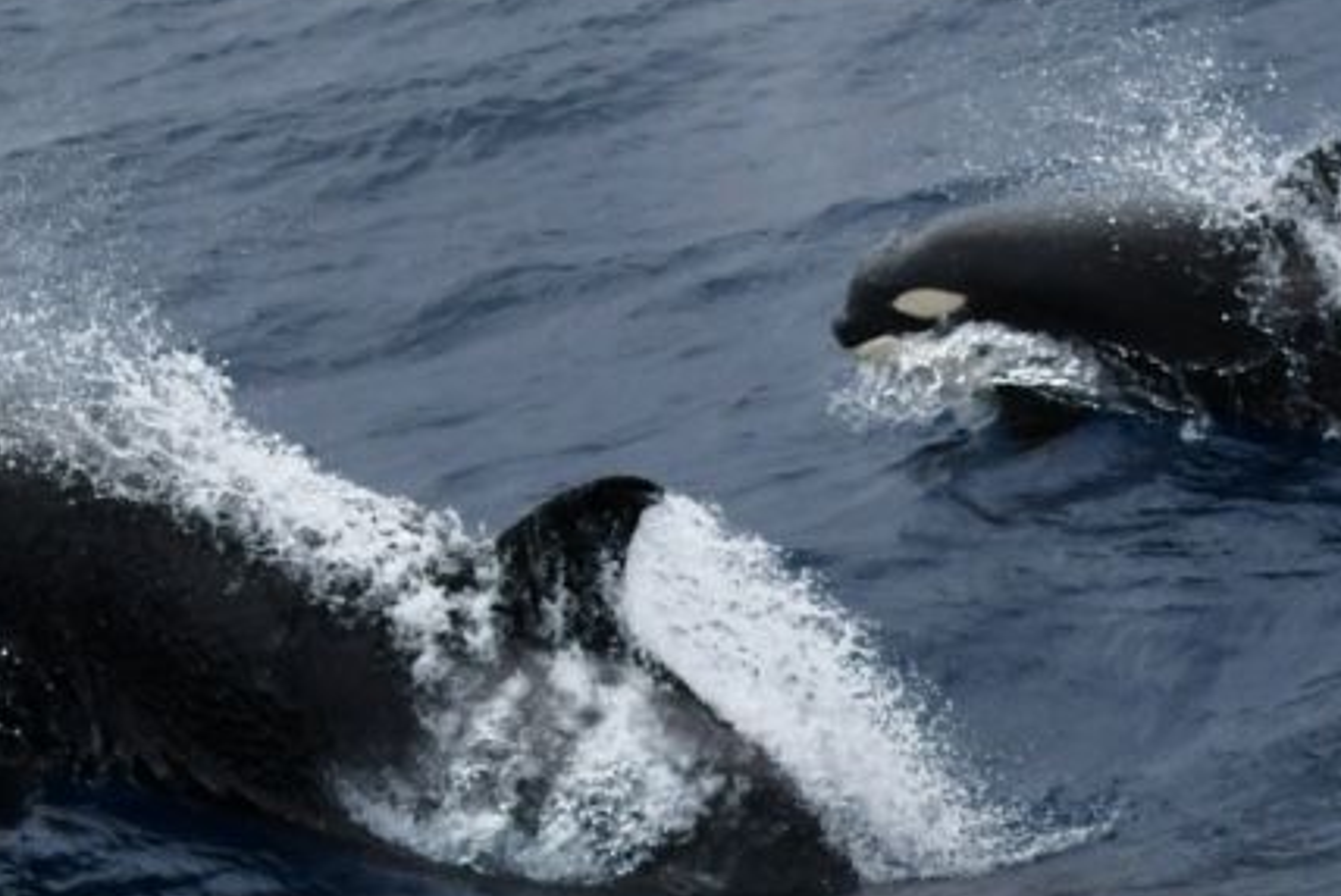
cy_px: 487
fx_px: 4175
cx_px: 717
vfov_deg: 12.3
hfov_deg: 18.2
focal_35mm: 112
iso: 500
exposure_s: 1/8000
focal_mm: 60
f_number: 5
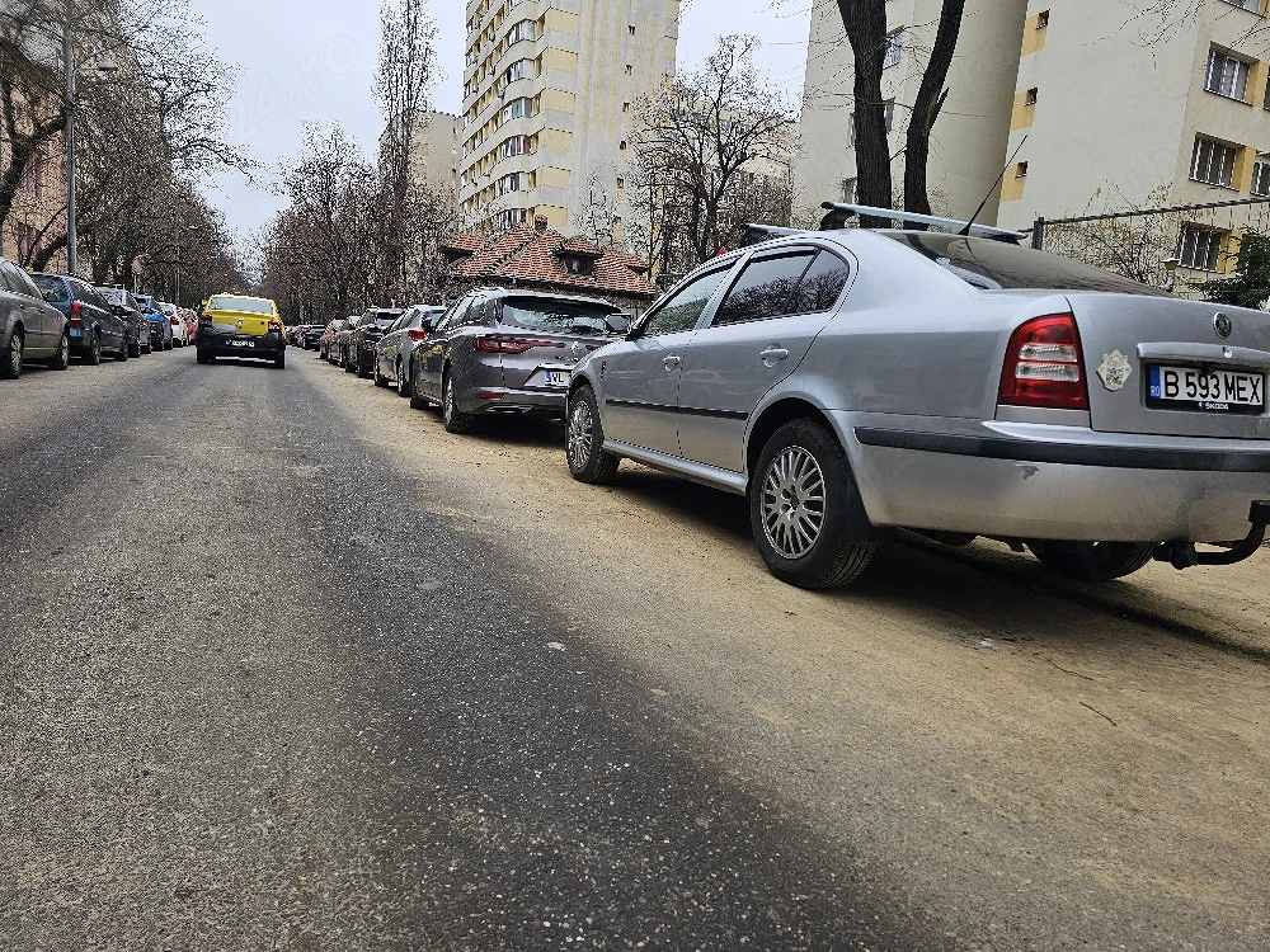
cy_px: 476
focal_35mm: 23
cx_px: 635
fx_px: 844
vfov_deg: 58.9
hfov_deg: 73.9
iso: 12
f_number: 1.7
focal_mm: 6.3
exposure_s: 1/182
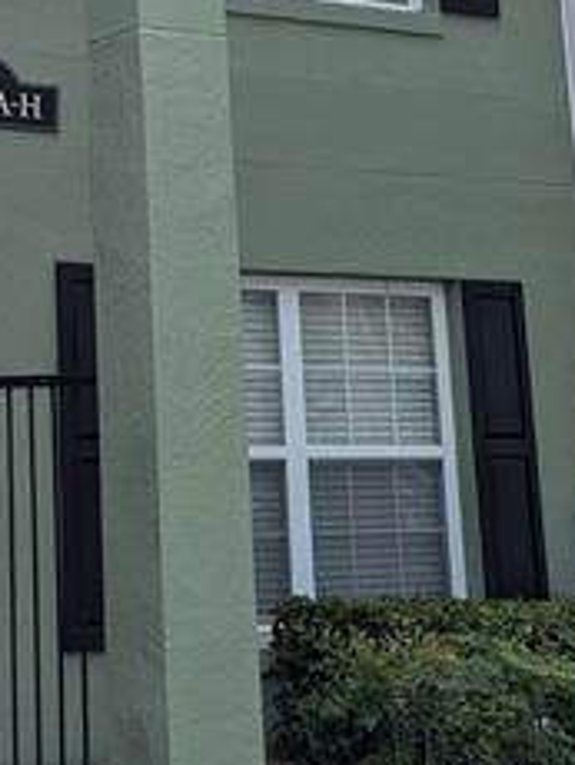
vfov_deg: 23.0
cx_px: -170
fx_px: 1769
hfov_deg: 17.4
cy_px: -67
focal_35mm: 80
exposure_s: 1/2336
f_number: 1.68
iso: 20
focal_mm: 6.9
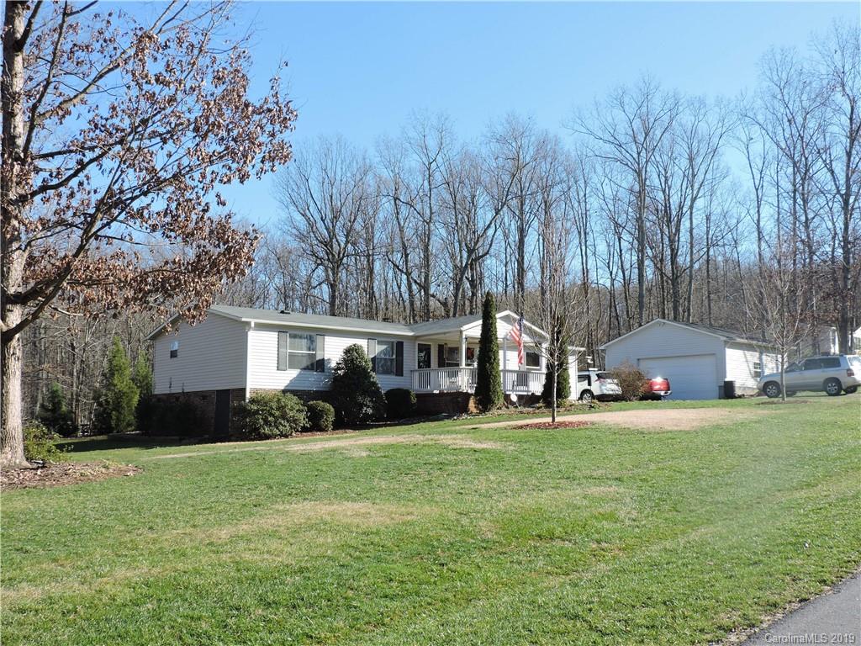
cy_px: 323
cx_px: 430
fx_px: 871
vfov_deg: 40.7
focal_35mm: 35
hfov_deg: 52.6
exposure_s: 1/500
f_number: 3.3
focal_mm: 6.2
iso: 100
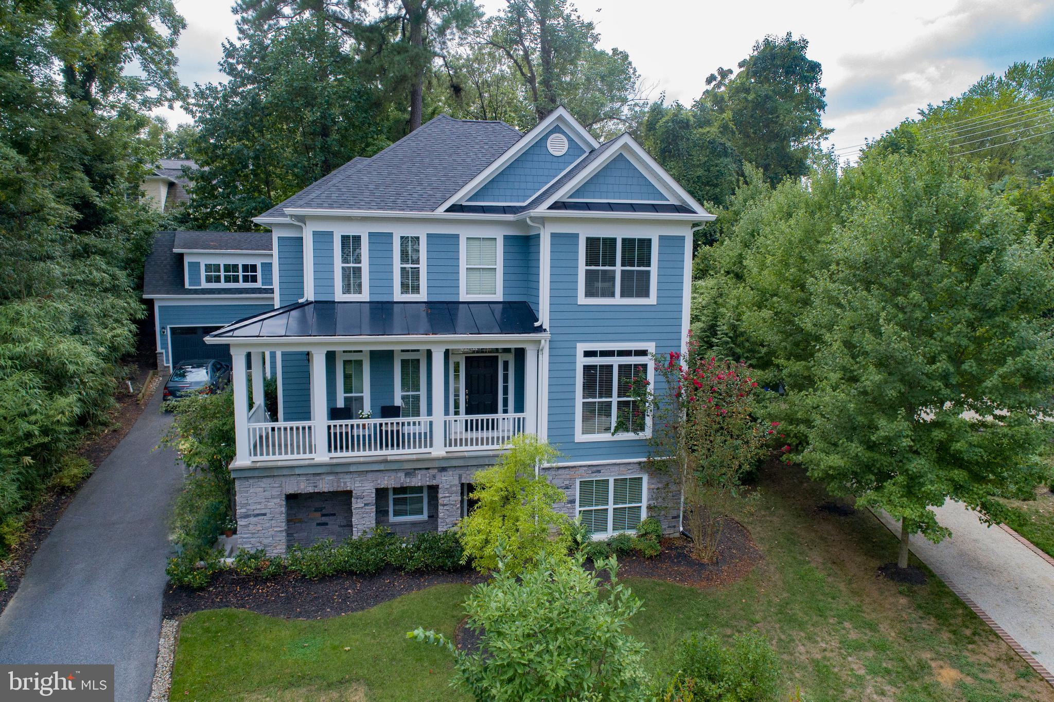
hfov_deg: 73.8
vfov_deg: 53.1
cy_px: 351
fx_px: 702
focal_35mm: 24
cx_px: 527
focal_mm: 8.8
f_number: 5.6
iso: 400
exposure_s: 1/500
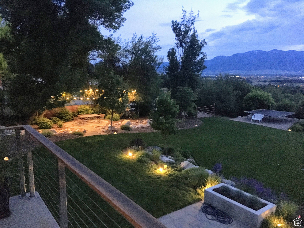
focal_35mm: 29
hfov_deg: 61.7
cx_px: 152
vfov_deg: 48.2
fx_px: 255
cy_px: 114
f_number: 2.2
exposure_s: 1/15
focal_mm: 4.15
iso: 800
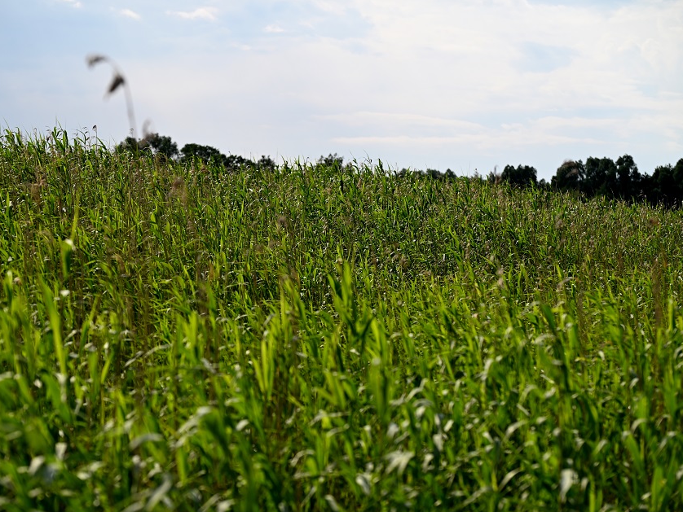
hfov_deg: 14.8
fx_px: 2625
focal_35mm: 133
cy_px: 256
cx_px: 306
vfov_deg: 11.2
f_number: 6.3
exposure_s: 1/640
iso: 100
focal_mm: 122
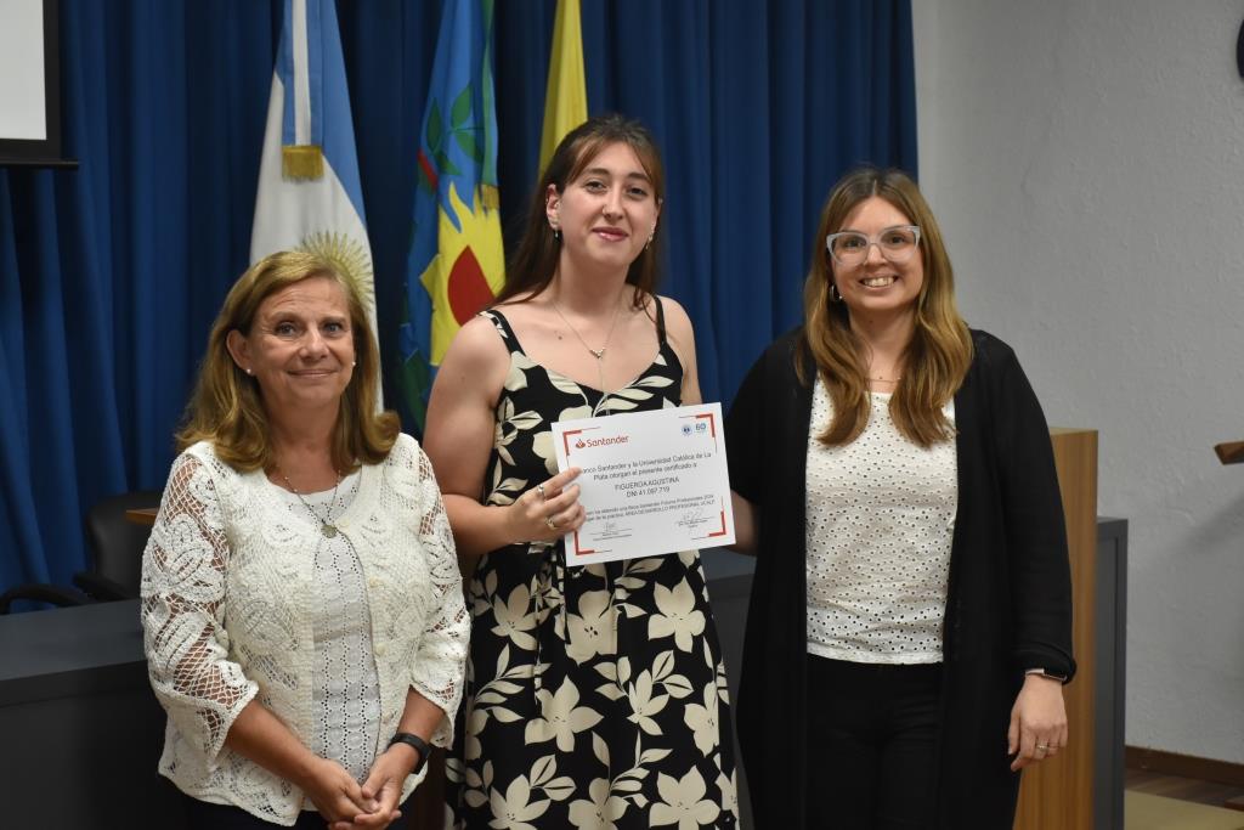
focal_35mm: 72
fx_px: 2488
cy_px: 415
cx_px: 622
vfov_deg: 18.9
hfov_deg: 28.1
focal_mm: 48
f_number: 5
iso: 1600
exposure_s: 1/100
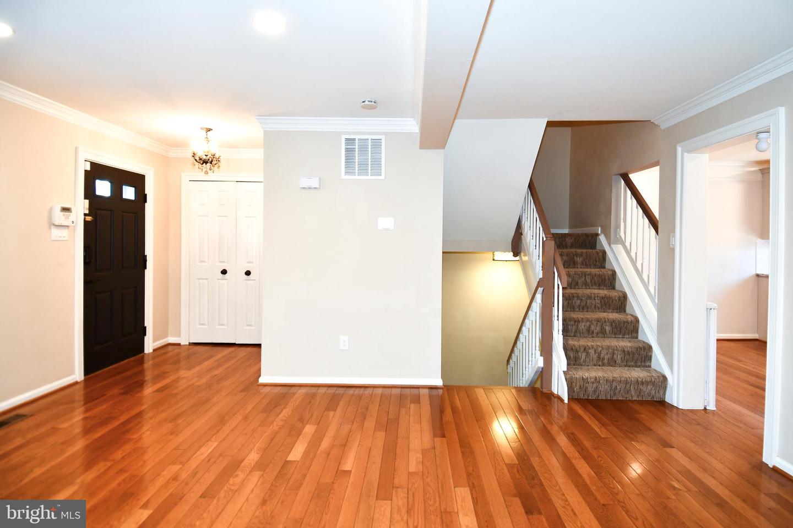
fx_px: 396
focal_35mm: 18
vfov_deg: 67.4
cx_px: 396
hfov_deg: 90.0
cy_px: 264
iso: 450
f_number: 4
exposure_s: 1/60
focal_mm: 12
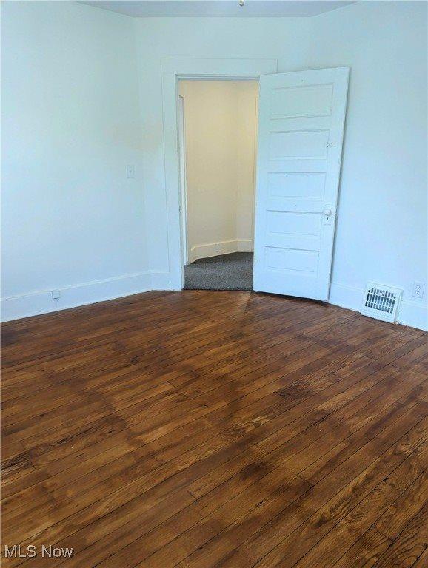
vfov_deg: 71.5
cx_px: 214
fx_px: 395
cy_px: 284
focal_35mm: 24
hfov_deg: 56.9
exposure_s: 1/120
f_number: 1.85
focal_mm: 6.81
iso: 153
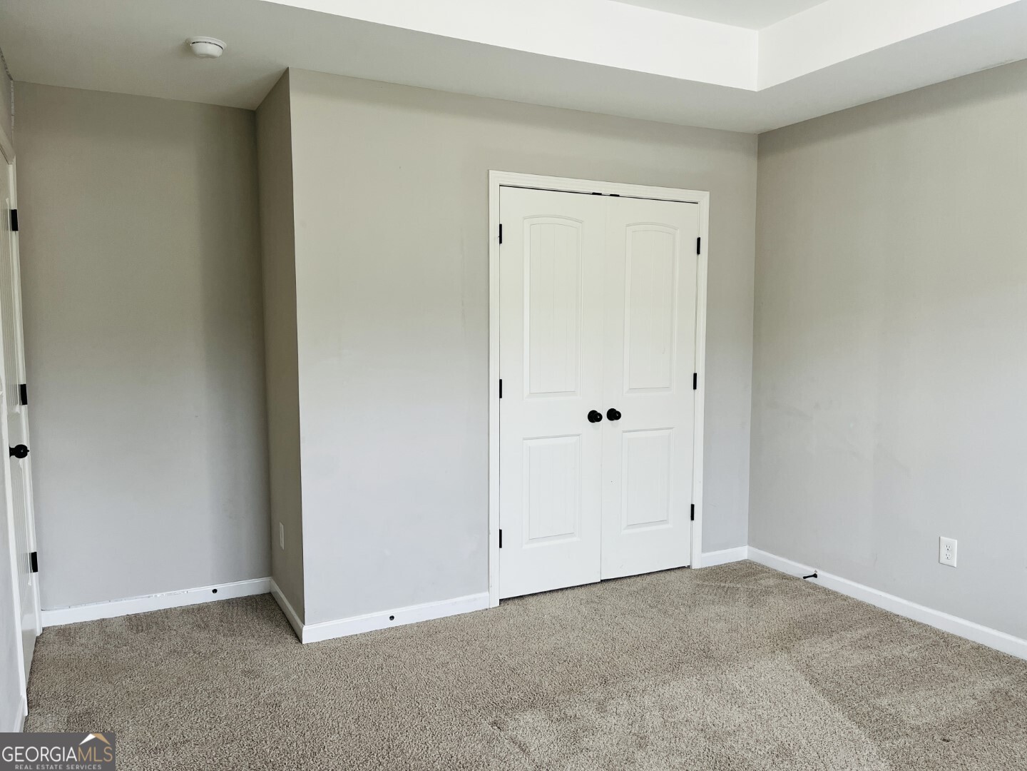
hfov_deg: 67.3
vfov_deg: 53.1
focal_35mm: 26
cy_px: 386
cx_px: 514
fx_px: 771
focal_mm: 5.1
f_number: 1.6
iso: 100
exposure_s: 1/120
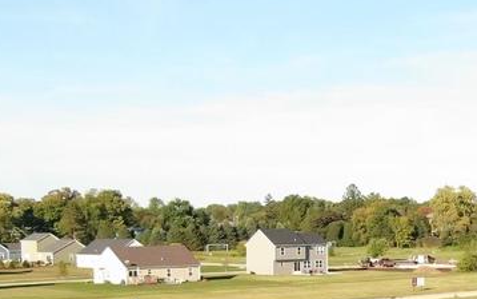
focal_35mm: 91
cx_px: 588
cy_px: 292
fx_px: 1183
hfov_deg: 21.1
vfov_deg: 14.2
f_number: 2.8
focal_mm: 4.39
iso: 400
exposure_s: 1/1000
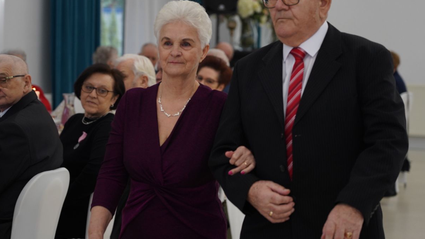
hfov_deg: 18.3
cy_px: 88
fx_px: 1318
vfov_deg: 10.3
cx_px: 204
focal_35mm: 117
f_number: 4
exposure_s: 1/125
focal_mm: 103
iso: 1250
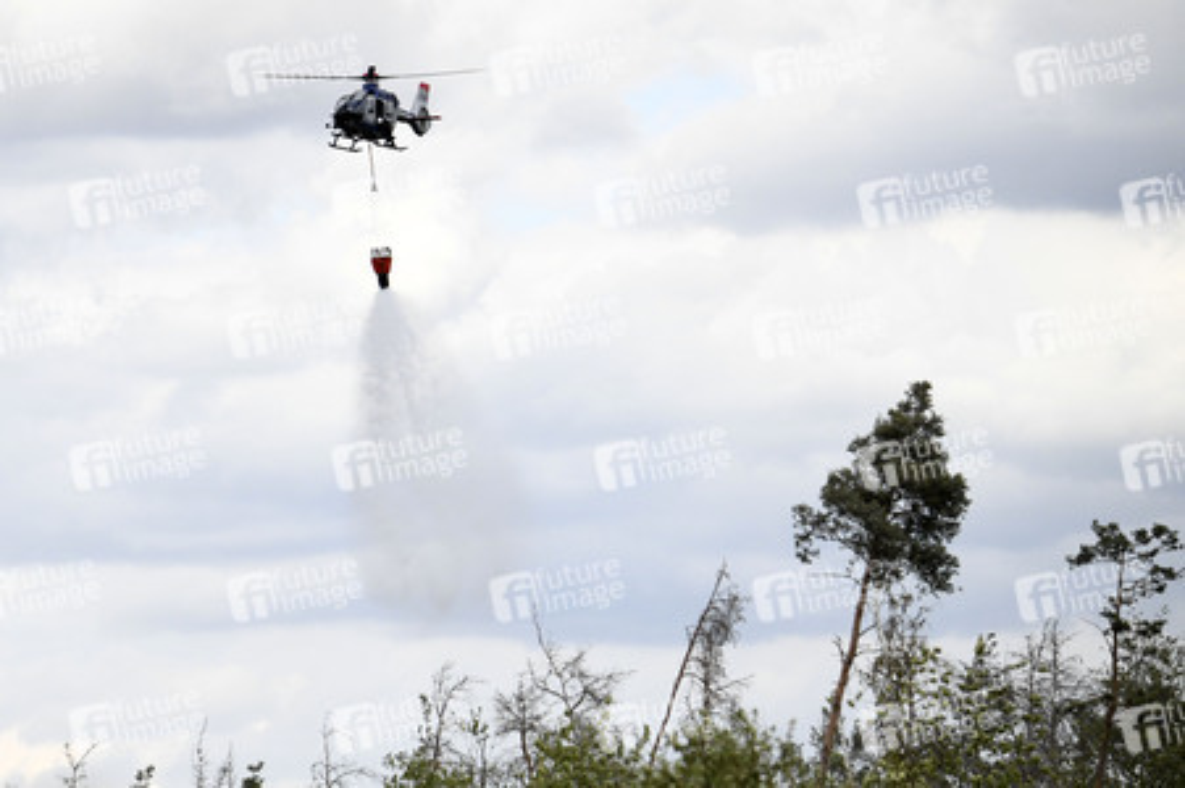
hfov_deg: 9.8
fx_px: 6907
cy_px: 394
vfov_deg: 6.5
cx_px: 592
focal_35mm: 210
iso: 2000
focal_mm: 210
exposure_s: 1/8000
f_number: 5.3
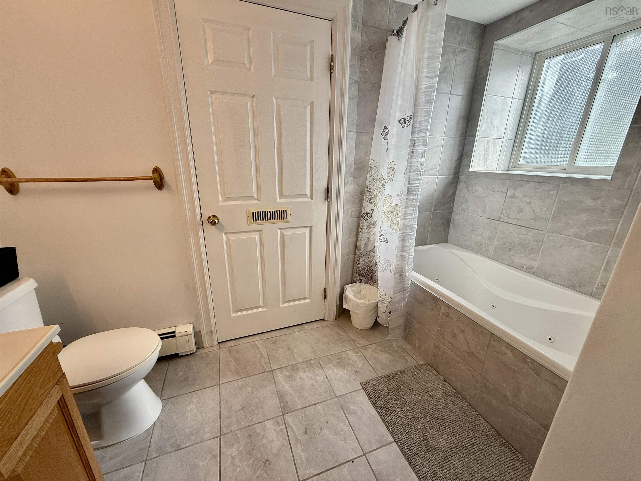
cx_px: 320
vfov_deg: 85.7
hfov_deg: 102.1
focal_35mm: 14
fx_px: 259
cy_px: 240
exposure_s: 1/209
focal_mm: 2.22
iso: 50
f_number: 2.2
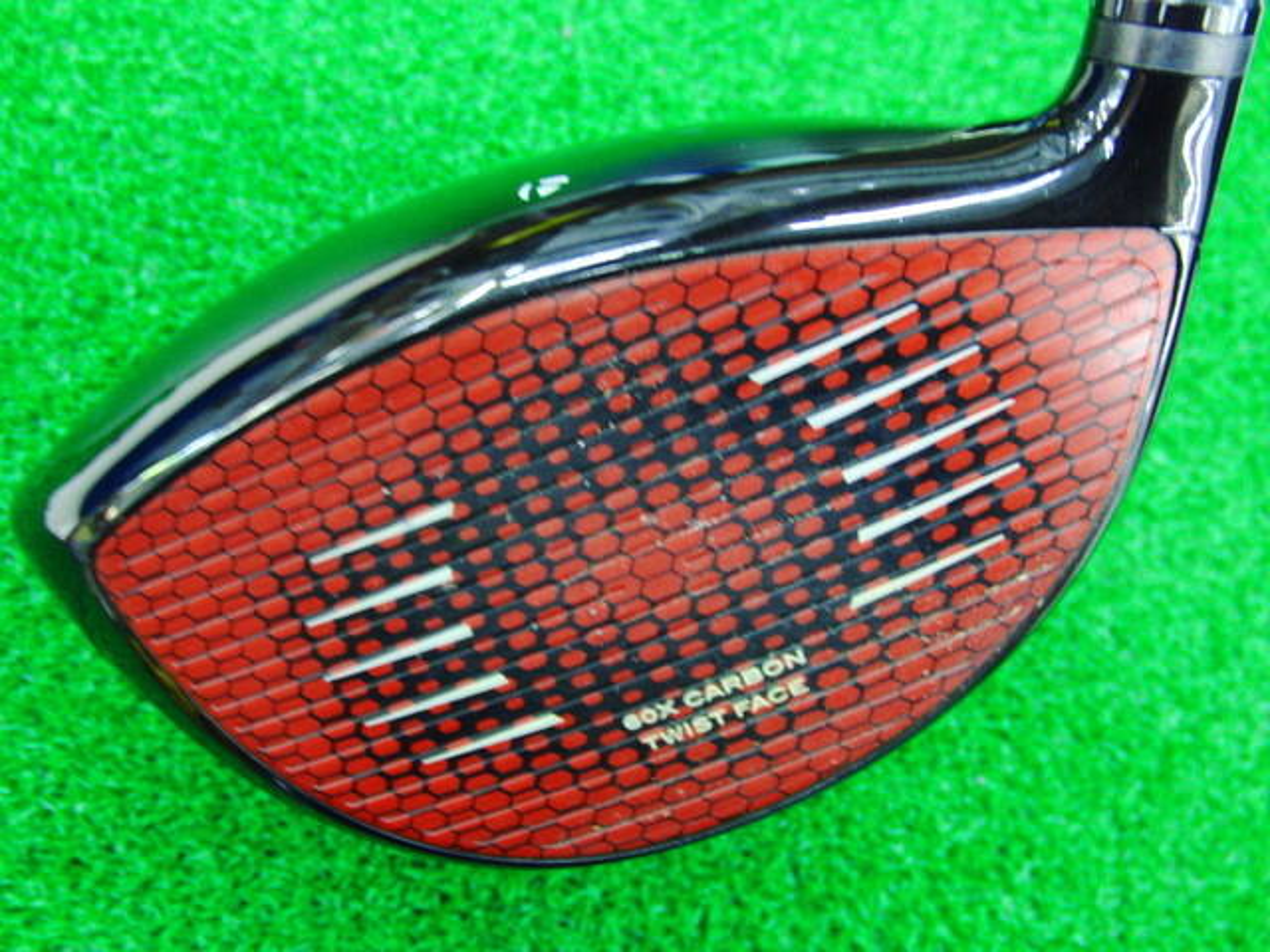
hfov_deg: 50.1
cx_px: 635
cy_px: 476
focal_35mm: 37
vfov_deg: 38.7
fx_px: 1357
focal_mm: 6.42
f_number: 3.6
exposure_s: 1/13
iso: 400
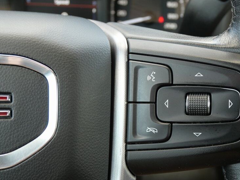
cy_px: 111
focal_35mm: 45
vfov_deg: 32.1
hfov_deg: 41.3
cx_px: 168
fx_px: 312
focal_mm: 16
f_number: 3.9
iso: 500
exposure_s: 1/60
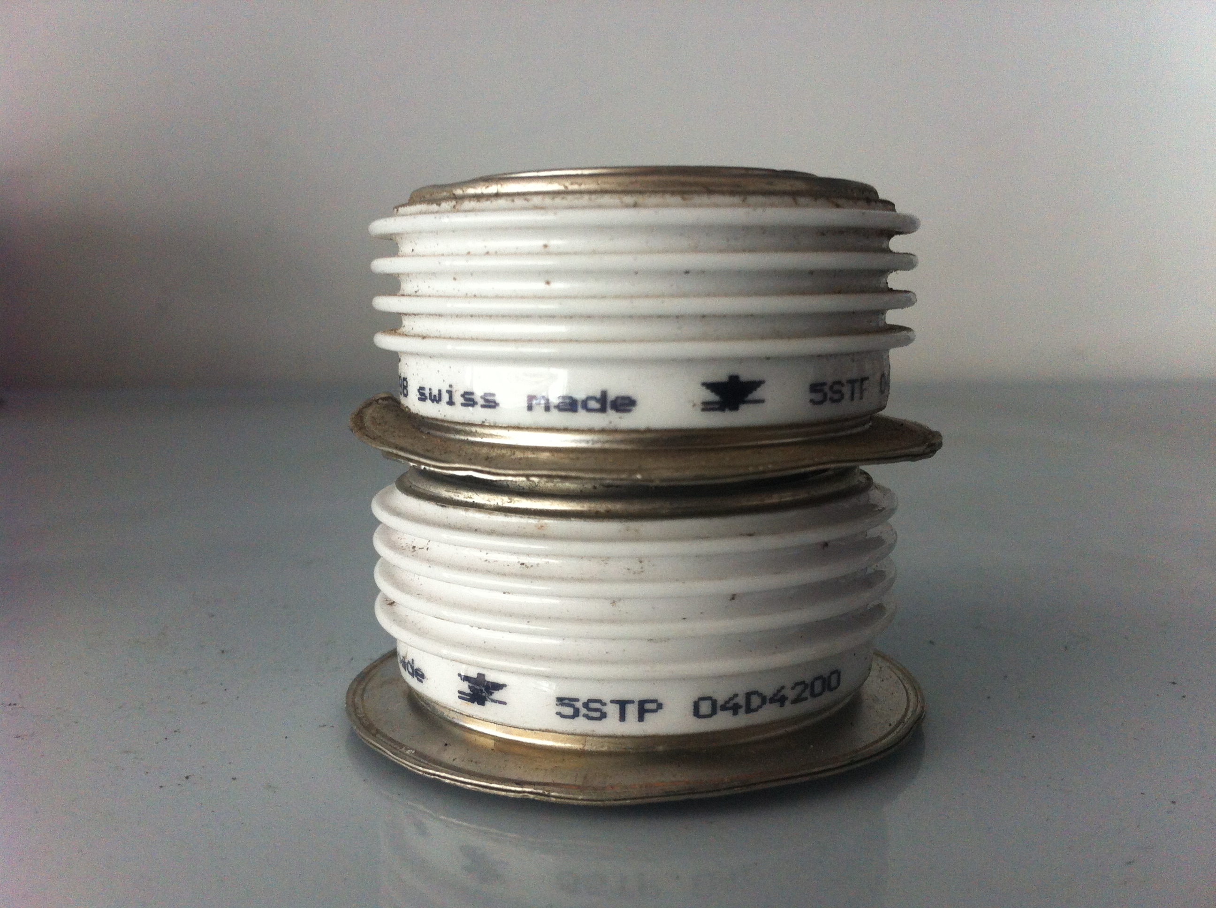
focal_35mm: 35
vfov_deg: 40.6
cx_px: 608
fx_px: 1228
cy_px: 454
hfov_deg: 52.7
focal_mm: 3.85
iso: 125
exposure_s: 1/15
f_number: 2.8
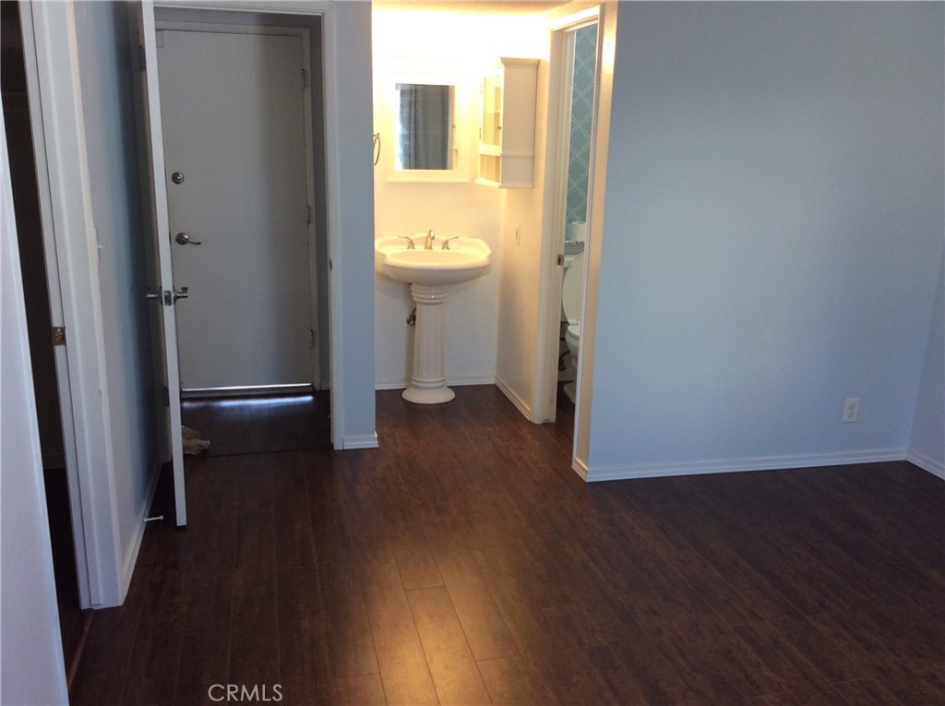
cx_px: 472
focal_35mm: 32
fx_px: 872
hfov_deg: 56.9
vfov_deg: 44.1
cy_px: 353
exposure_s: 1/30
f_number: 2.4
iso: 32
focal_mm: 3.3
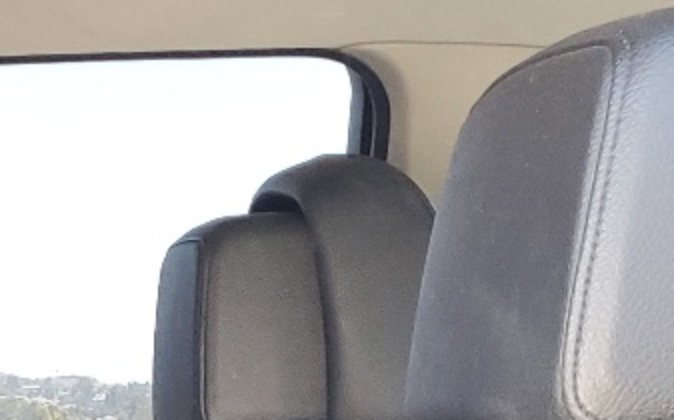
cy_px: 1016
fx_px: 2404
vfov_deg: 9.0
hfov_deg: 15.6
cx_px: -36
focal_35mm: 131
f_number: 1.5
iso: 94
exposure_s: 1/100
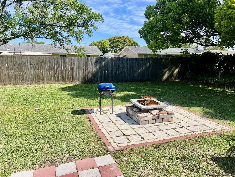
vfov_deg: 53.1
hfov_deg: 67.3
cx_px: 118
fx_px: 177
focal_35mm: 26
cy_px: 88
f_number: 1.5
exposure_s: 1/3571
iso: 50
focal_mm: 5.7
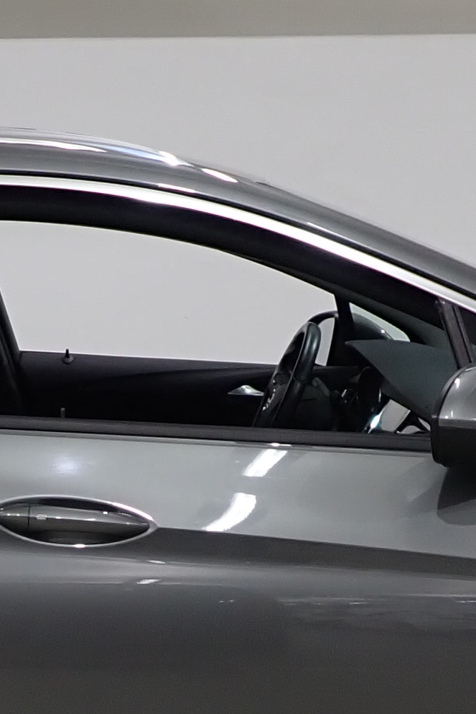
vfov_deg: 19.6
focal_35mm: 103
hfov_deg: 13.2
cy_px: 584
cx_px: 41
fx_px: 2043
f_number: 2
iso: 125
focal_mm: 4.5
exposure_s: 1/60
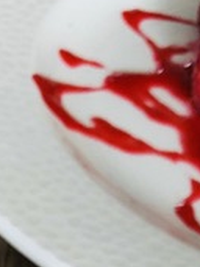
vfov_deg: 10.2
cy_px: 645
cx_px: 195
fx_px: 1296
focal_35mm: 168
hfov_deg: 8.8
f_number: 1.8
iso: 125
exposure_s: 1/120
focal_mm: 4
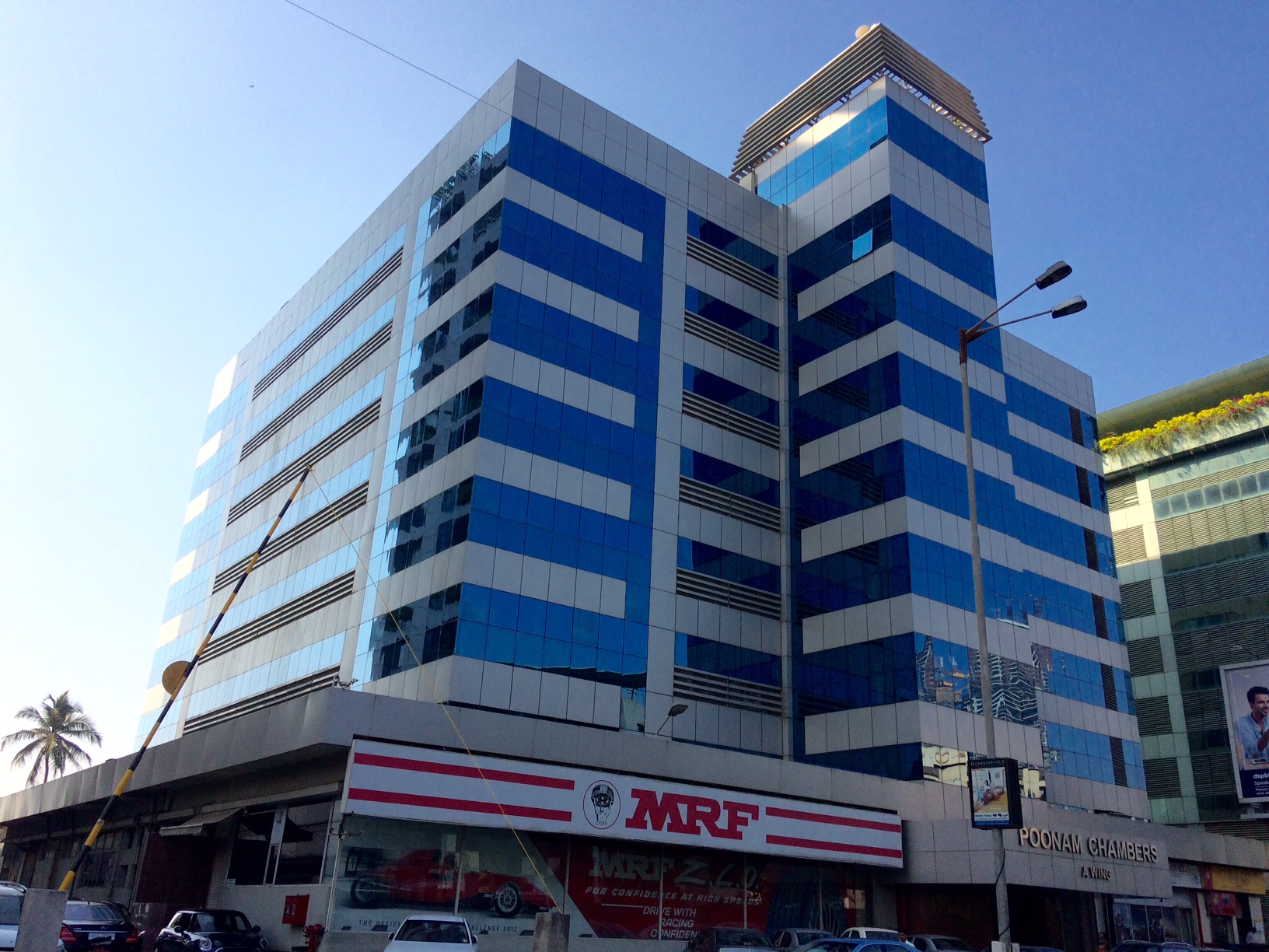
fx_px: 1063
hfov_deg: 61.7
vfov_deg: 48.2
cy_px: 476
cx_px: 634
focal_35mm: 29
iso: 32
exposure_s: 1/1642
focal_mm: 4.15
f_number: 2.2
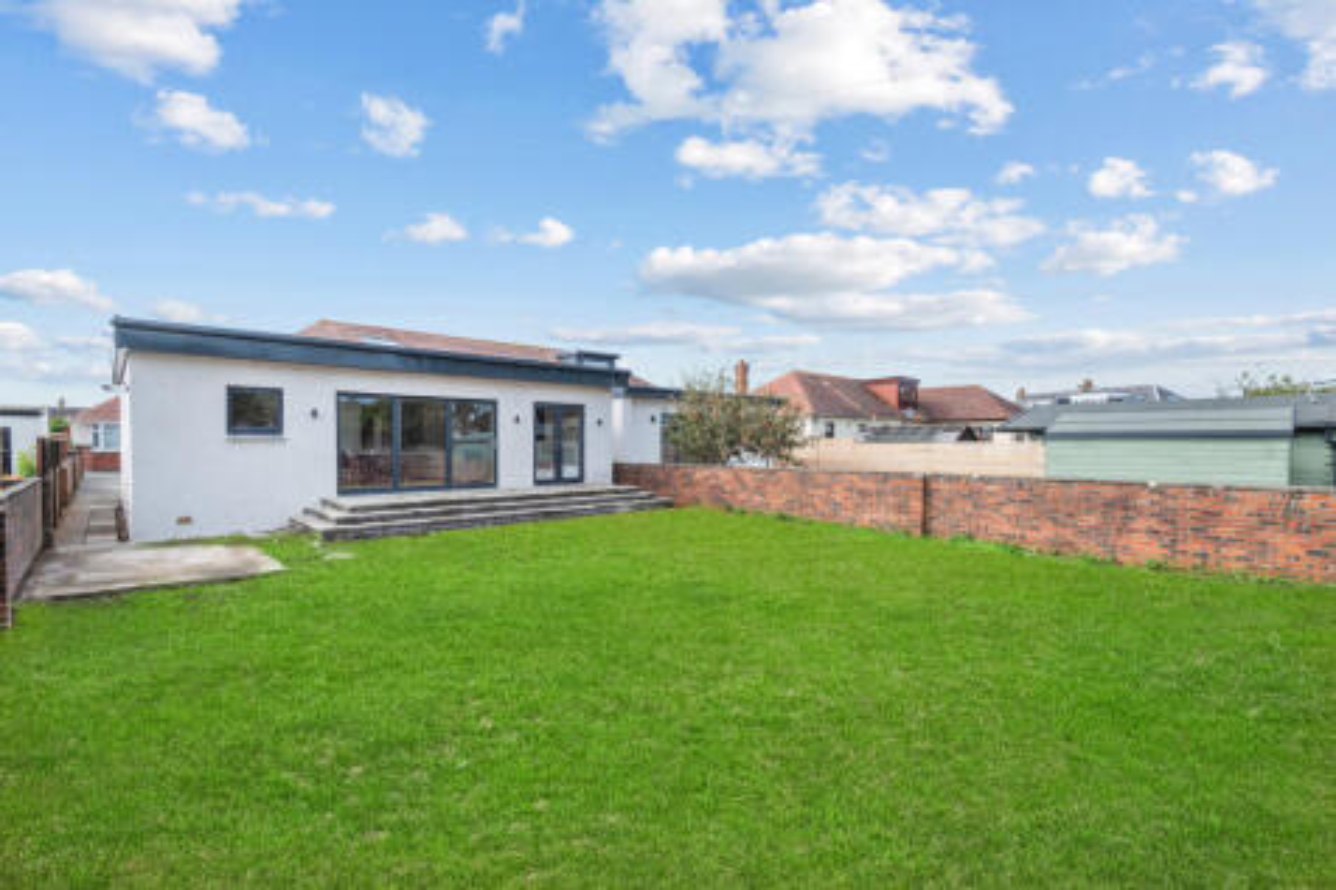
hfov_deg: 96.8
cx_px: 668
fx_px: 594
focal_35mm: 16
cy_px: 445
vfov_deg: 73.7
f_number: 9
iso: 250
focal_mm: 16
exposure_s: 1/100
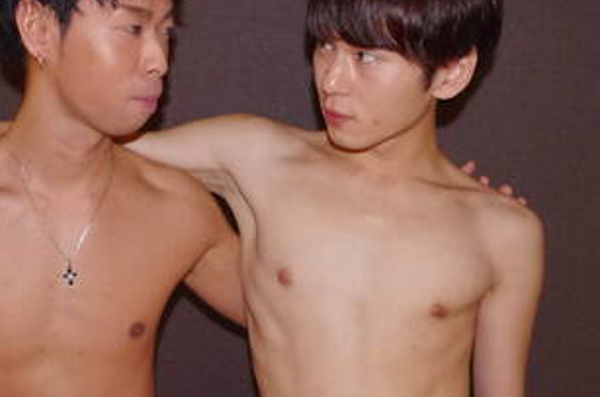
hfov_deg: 38.7
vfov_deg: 26.3
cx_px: 221
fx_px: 848
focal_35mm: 51
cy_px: 160
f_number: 8
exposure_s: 1/90
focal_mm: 23.13
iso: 6400
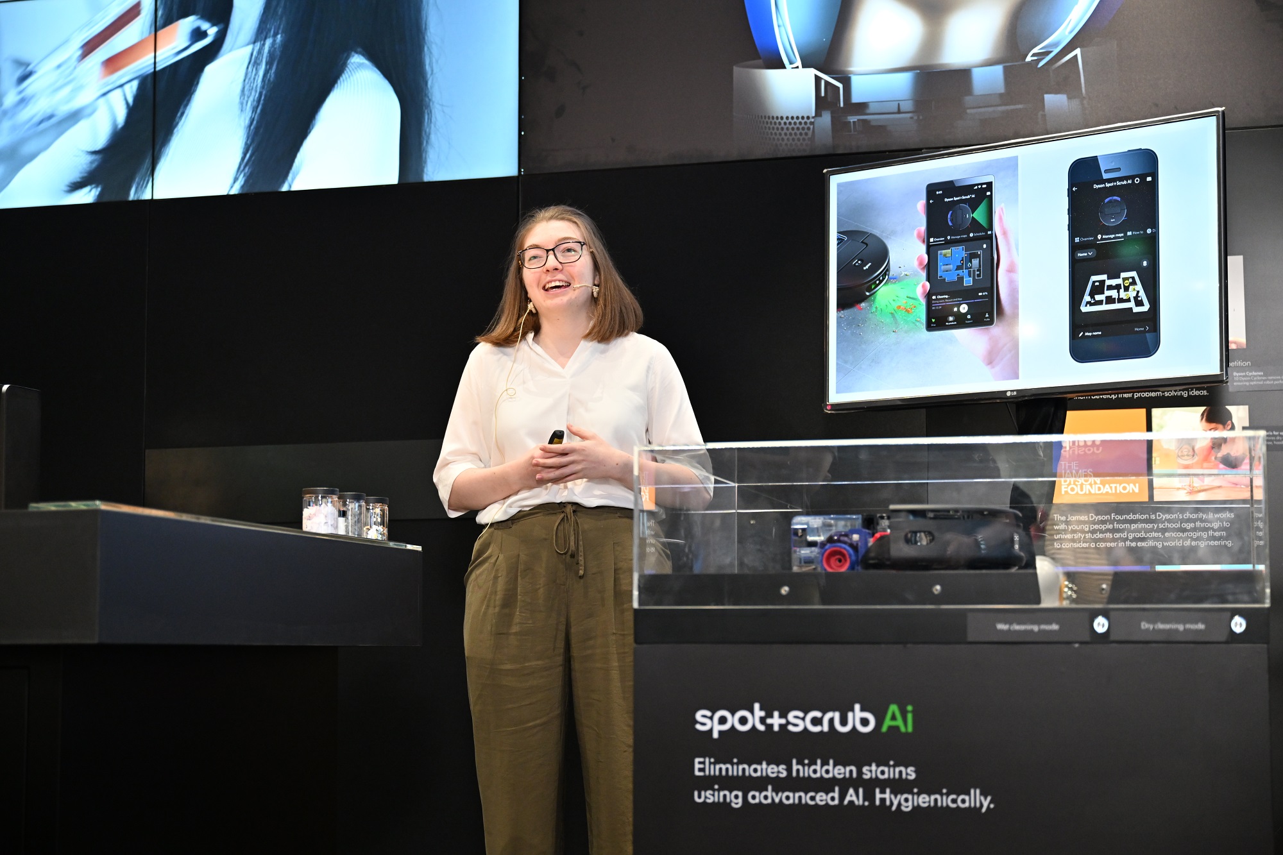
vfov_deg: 23.8
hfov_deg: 35.1
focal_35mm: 57
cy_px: 428
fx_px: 2031
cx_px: 642
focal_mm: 57
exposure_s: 1/125
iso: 1600
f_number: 3.2
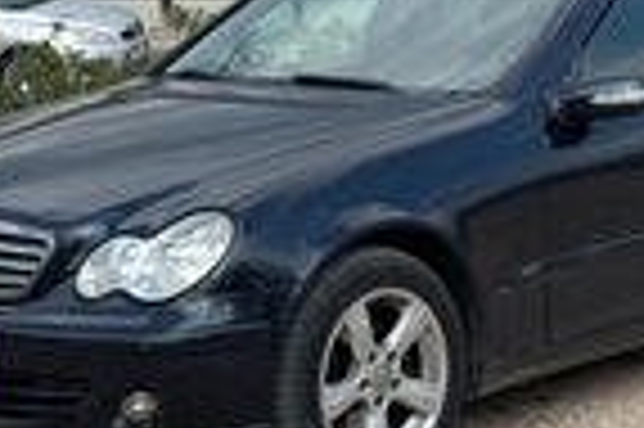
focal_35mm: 126
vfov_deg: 10.8
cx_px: 396
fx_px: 2251
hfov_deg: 16.3
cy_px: 72
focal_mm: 6.76
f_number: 1.78
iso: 64
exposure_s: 1/2252
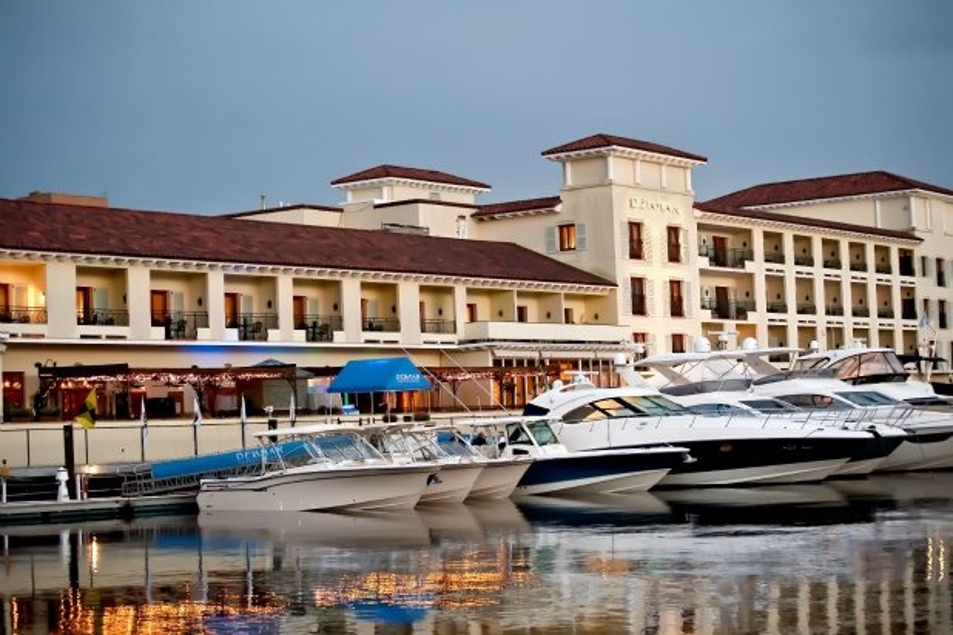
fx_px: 1853
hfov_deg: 28.8
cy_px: 318
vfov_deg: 19.5
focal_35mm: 70
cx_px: 476
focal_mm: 70
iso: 5000
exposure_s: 1/80
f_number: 4.5
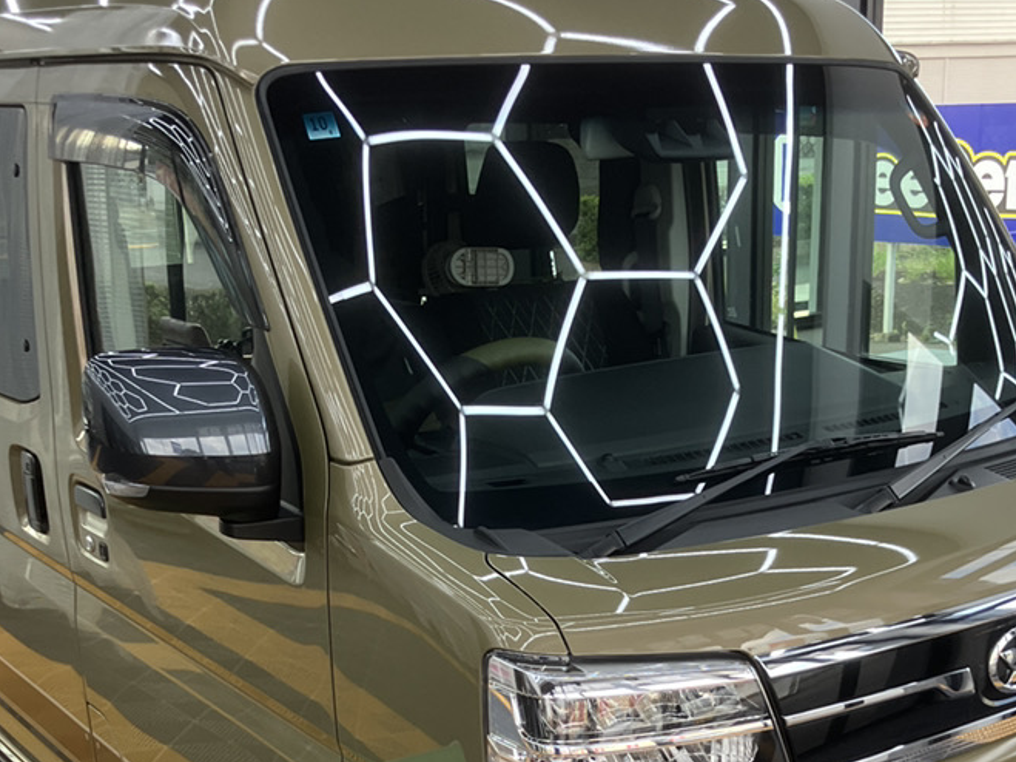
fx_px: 1497
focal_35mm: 51
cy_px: 662
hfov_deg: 37.5
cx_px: 526
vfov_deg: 27.7
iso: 64
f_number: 1.8
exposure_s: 1/120
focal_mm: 3.99
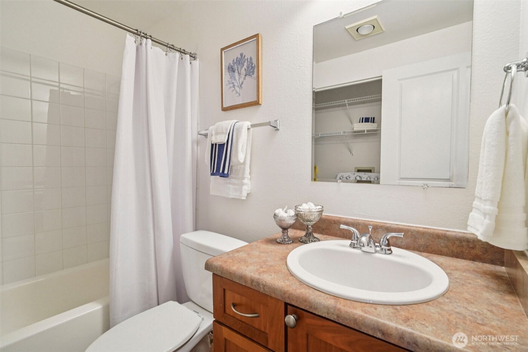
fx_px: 235
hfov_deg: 96.7
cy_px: 176
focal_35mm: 16
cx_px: 264
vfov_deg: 73.7
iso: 1600
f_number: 8
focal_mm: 16
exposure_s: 1/30
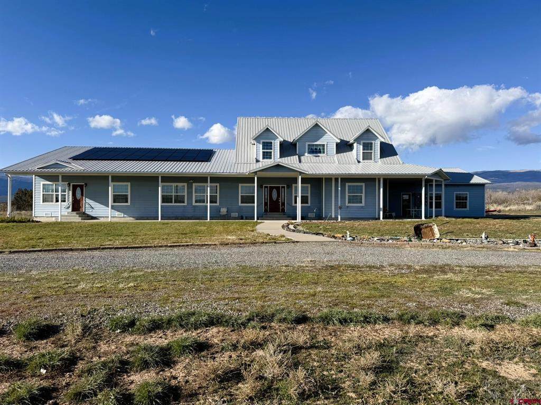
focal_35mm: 24
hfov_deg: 71.6
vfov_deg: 56.8
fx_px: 375
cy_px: 202
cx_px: 270
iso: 80
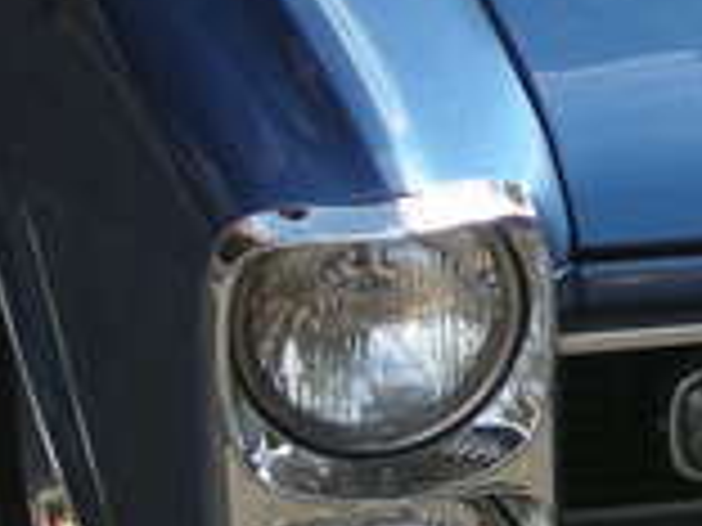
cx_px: 1143
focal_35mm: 180
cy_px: -54
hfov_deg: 10.5
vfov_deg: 8.2
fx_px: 3650
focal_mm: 5.7
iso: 50
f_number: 2.8
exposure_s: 1/316
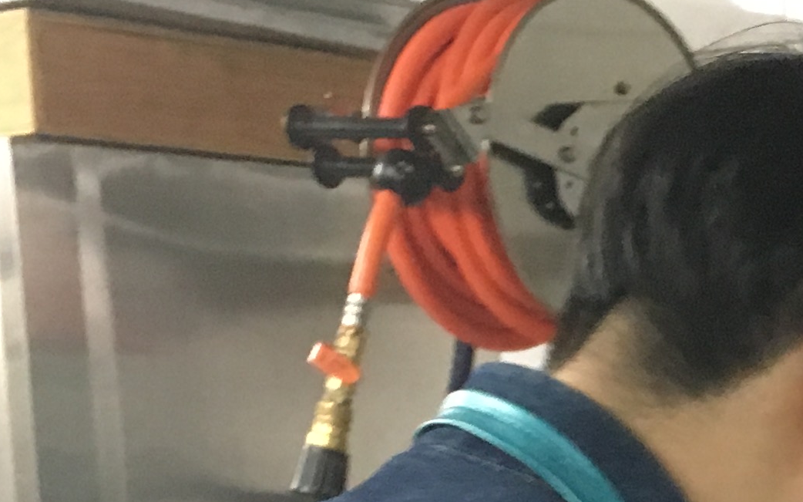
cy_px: 938
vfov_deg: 10.3
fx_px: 2604
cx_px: 1112
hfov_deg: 16.4
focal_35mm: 119
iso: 200
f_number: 2.2
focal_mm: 4.15
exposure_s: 1/24
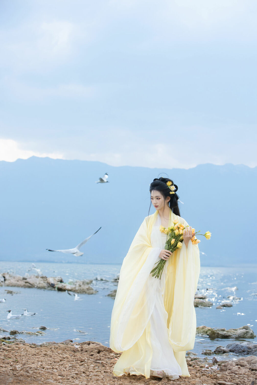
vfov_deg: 28.8
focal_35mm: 70
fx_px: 750
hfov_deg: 19.5
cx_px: 128
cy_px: 192
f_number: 5
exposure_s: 1/320
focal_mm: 70
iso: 200
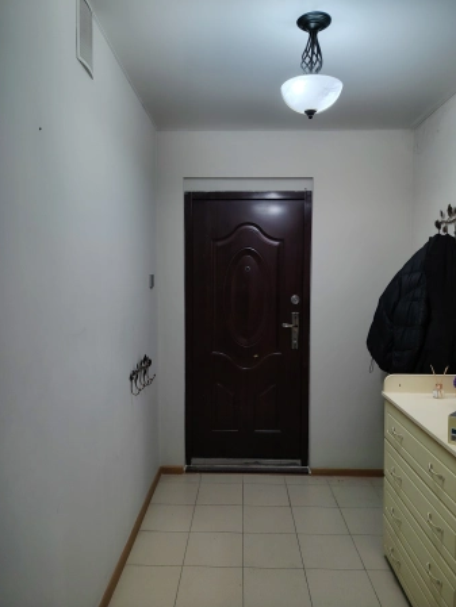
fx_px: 439
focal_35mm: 25
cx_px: 231
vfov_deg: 69.4
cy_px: 300
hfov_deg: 54.9
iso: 316
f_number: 1.75
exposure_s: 1/33.3
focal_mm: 5.25
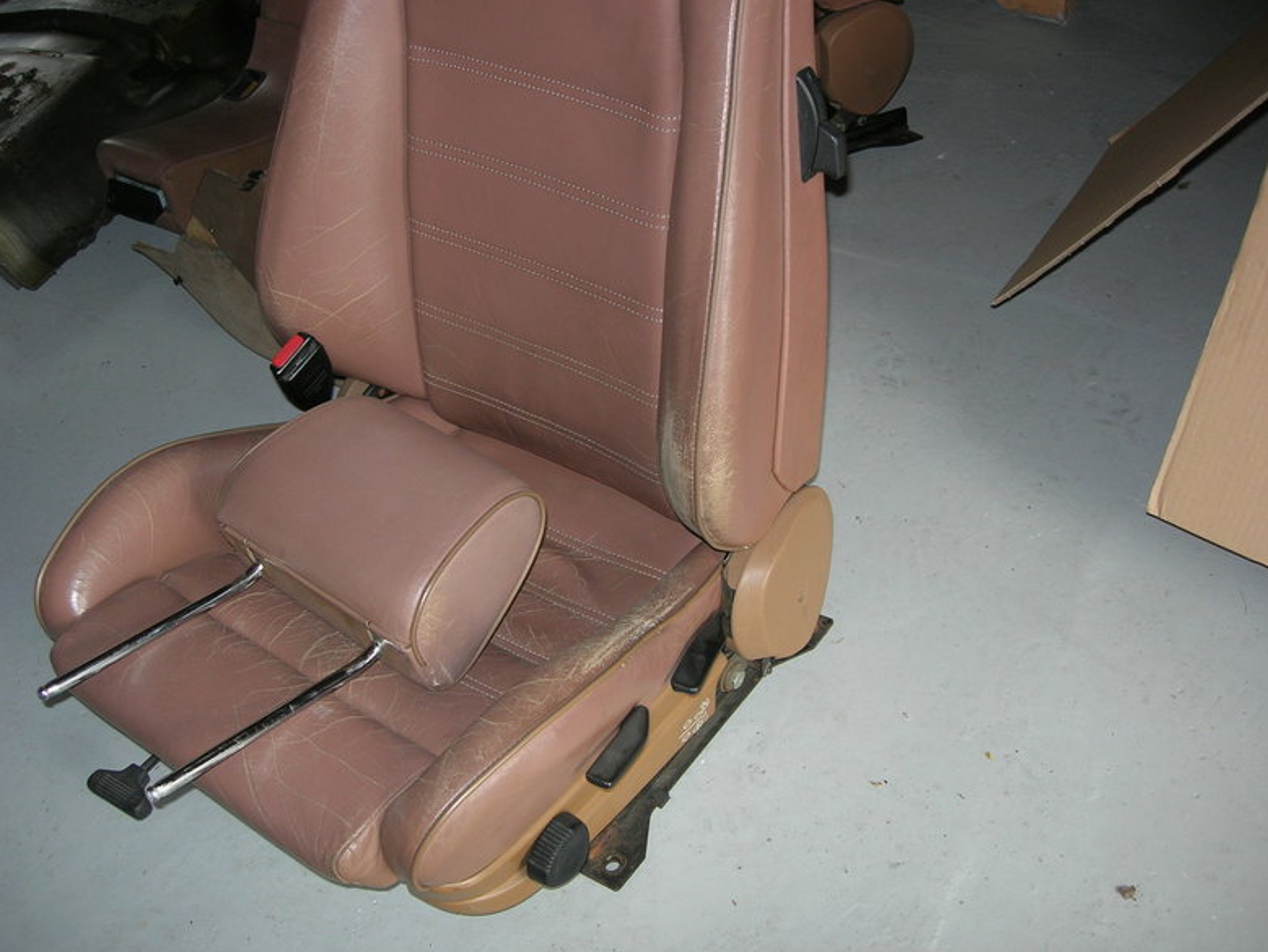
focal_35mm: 39
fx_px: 1429
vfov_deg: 36.8
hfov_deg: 47.8
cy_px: 469
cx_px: 623
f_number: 2.8
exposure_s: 1/60.1
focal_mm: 7.8
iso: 64
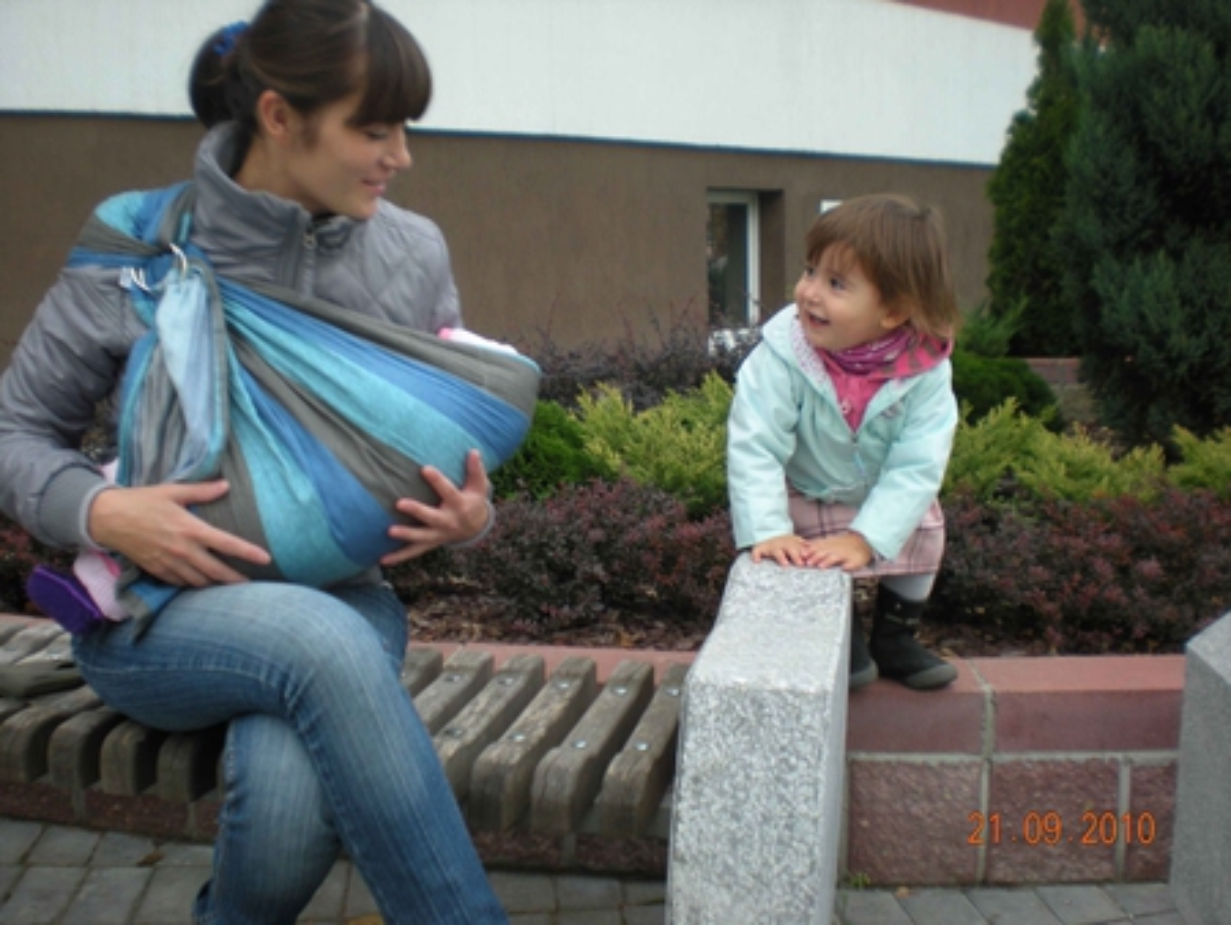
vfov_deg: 37.8
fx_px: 1352
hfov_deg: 49.0
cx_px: 616
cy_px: 462
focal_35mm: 38
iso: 64
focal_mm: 6.3
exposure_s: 1/110
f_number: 3.1
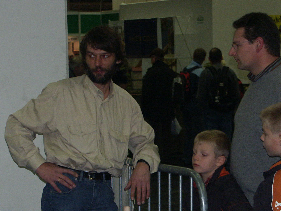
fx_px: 1210
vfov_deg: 10.0
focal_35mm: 149
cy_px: 146
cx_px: 191
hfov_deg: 13.2
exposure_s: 1/60
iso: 200
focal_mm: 19.98
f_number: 3.5
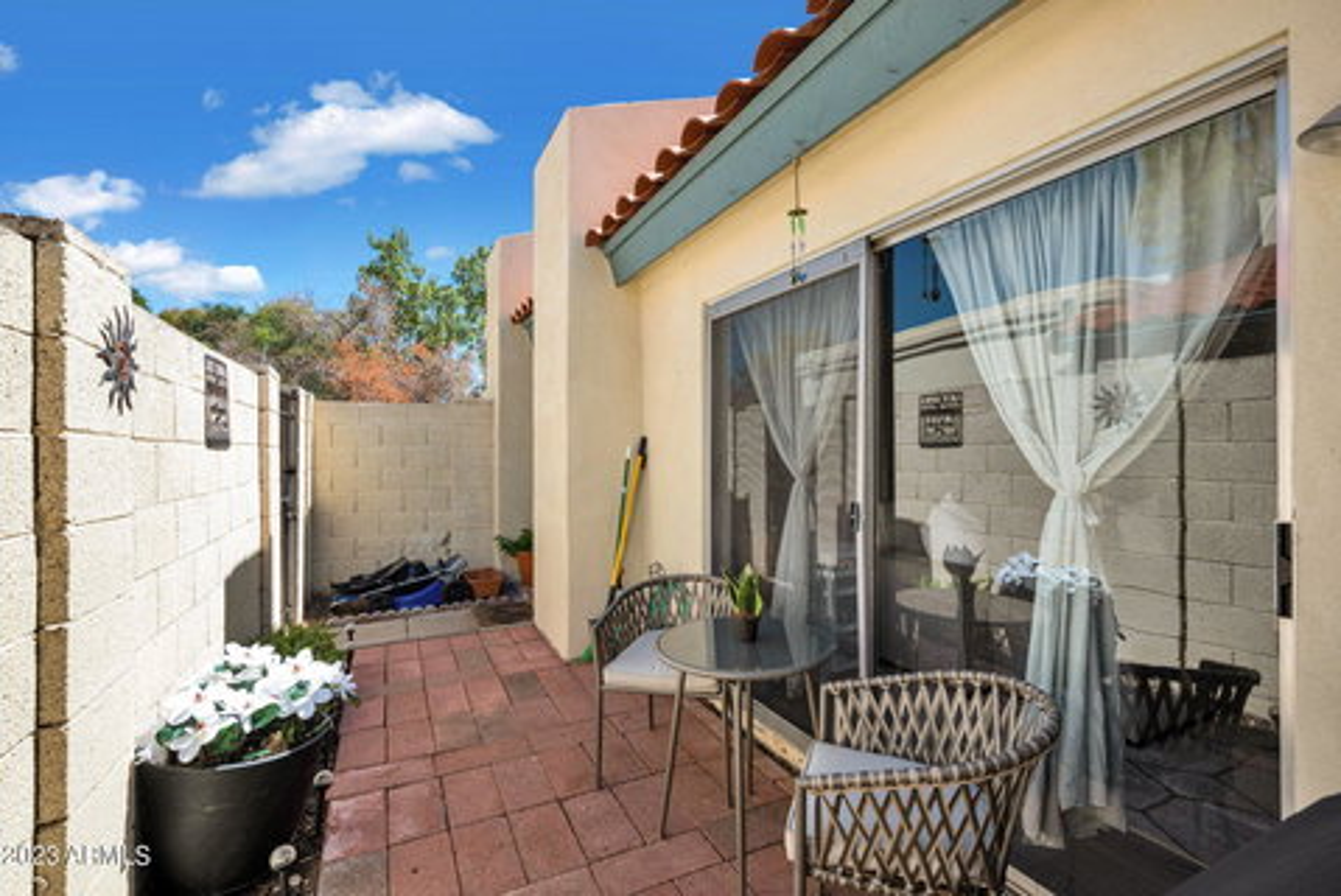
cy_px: 448
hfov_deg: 96.7
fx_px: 596
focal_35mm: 16
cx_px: 670
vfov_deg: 73.8
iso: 250
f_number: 9
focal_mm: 16
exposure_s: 1/320
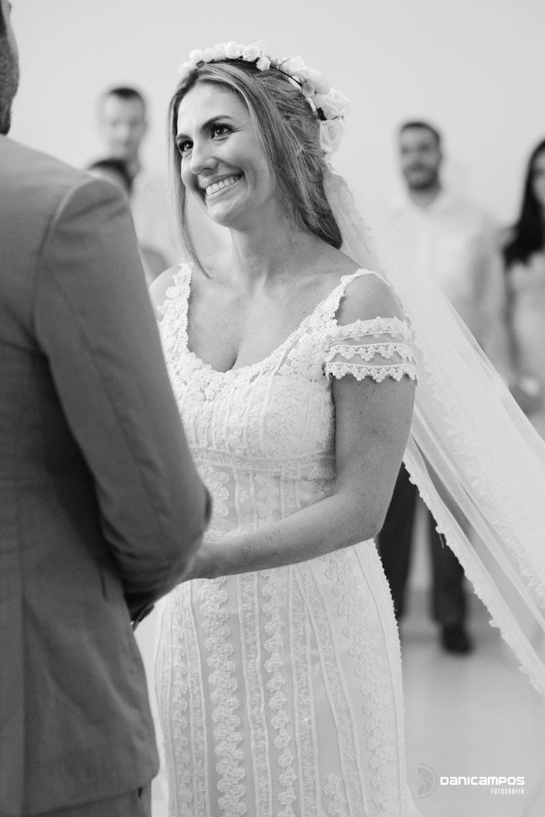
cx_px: 272
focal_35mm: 85
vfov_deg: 23.9
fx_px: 1930
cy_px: 408
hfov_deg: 16.1
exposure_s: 1/125
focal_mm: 85
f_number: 2.8
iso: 1600
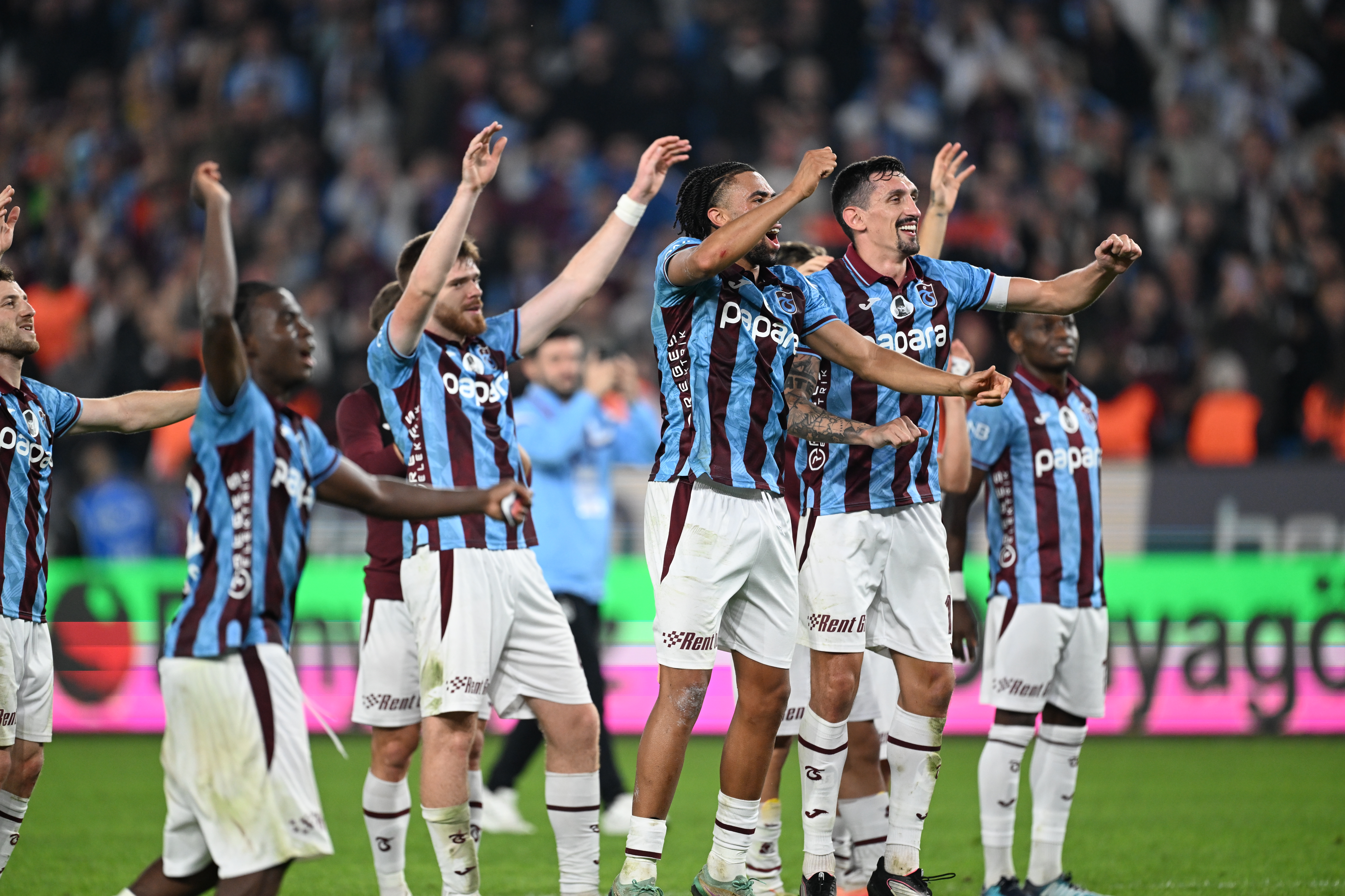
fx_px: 14943
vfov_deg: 3.4
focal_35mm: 400
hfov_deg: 5.2
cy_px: 448
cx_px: 672
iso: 2000
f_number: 2.8
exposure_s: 1/2000
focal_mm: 400
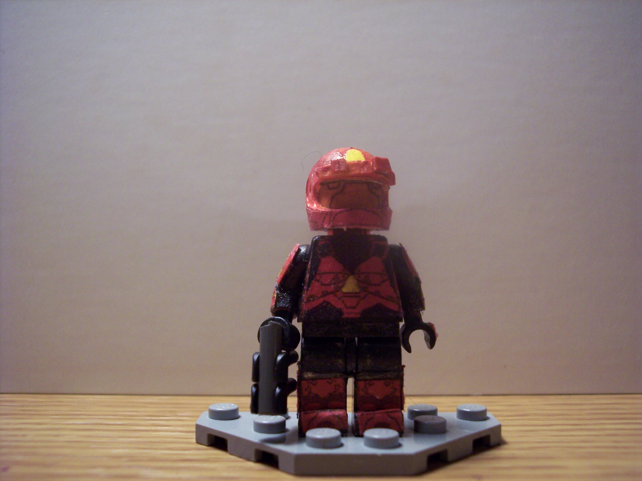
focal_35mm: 39
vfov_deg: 36.8
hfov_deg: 47.9
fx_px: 723
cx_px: 321
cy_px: 240
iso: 200
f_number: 3.4
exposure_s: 1/30
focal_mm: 8
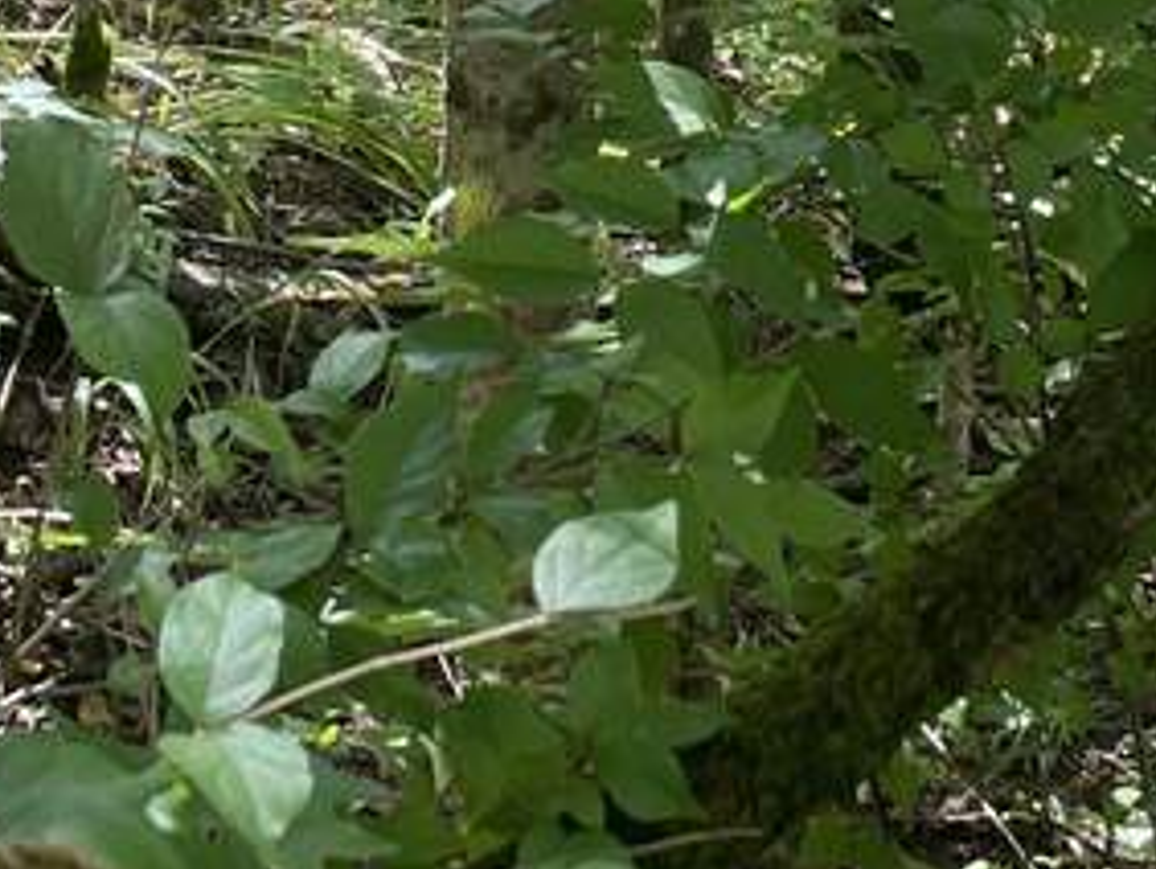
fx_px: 3944
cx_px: 533
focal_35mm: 118
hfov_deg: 16.7
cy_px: -795
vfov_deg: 11.5
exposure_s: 1/121
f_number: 1.6
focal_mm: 4.2
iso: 64
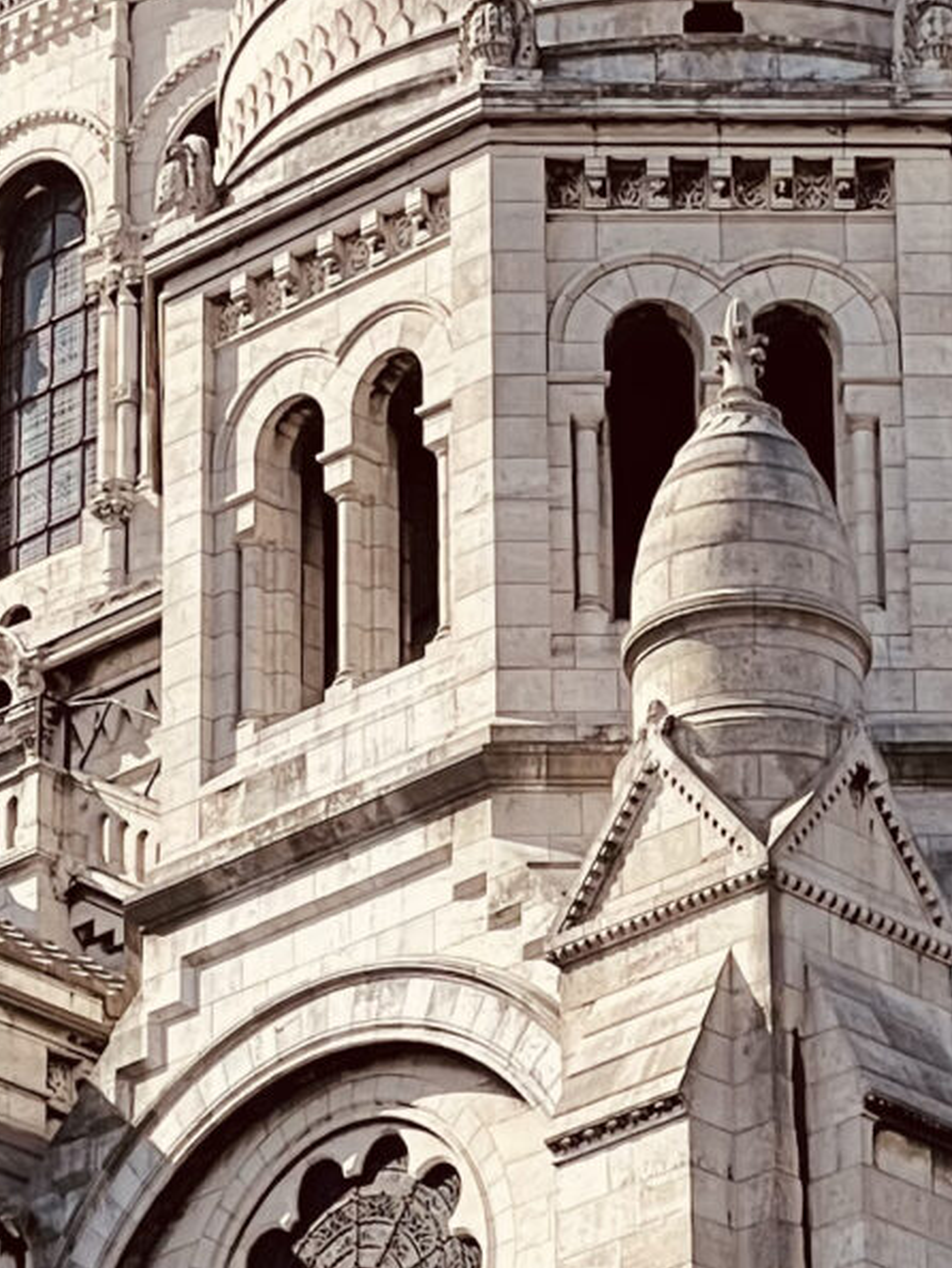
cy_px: 502
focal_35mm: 224
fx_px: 8208
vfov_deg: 8.8
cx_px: 820
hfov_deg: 6.6
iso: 25
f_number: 2
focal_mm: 6
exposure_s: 1/1332
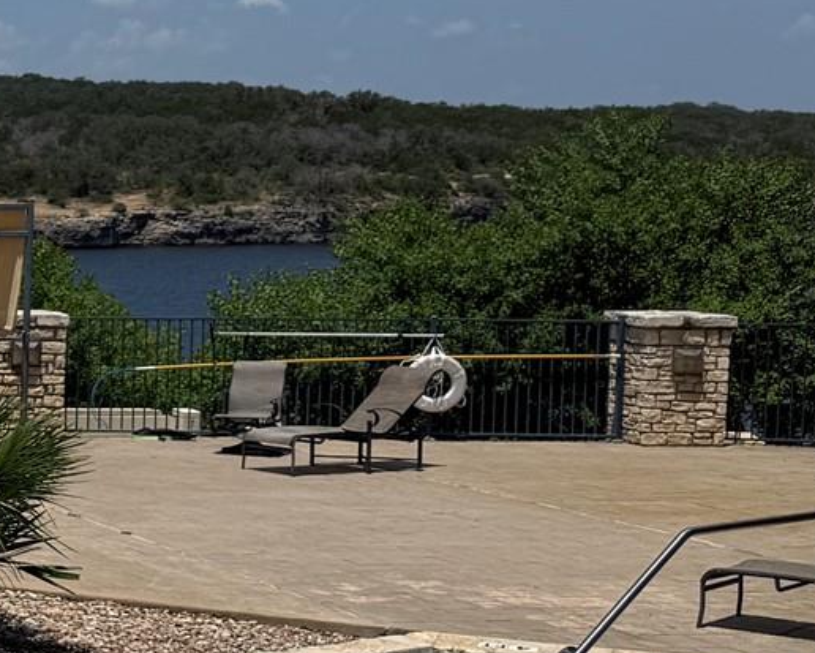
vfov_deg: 16.5
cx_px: -678
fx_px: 2244
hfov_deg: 16.8
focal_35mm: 93
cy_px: 345
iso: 80
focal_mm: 6.76
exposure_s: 1/11905
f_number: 1.78
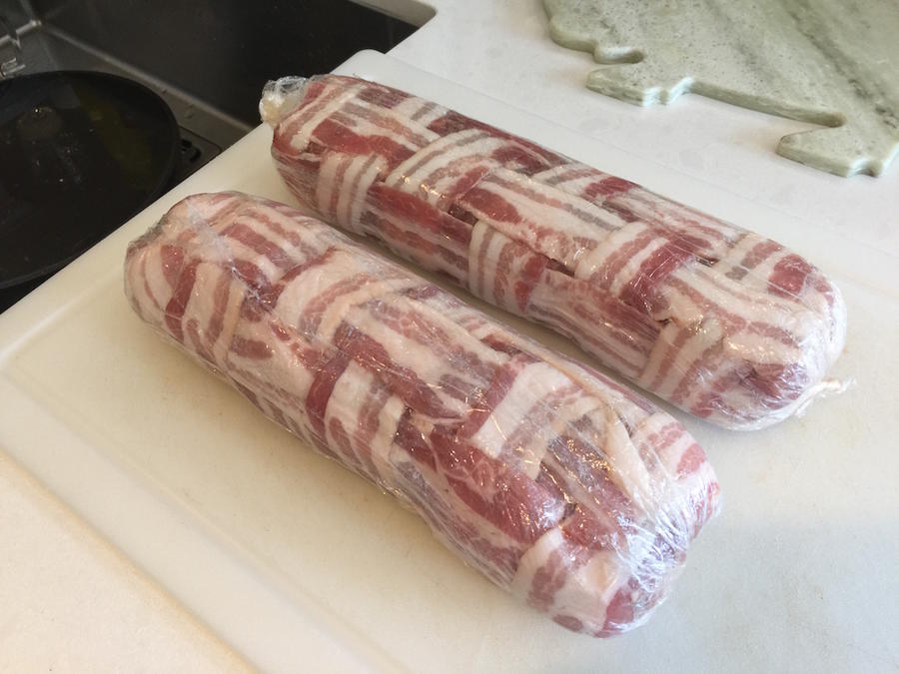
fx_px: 753
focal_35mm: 29
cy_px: 337
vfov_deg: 48.2
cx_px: 450
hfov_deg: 61.7
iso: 40
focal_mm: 4.15
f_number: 2.2
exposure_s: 1/15
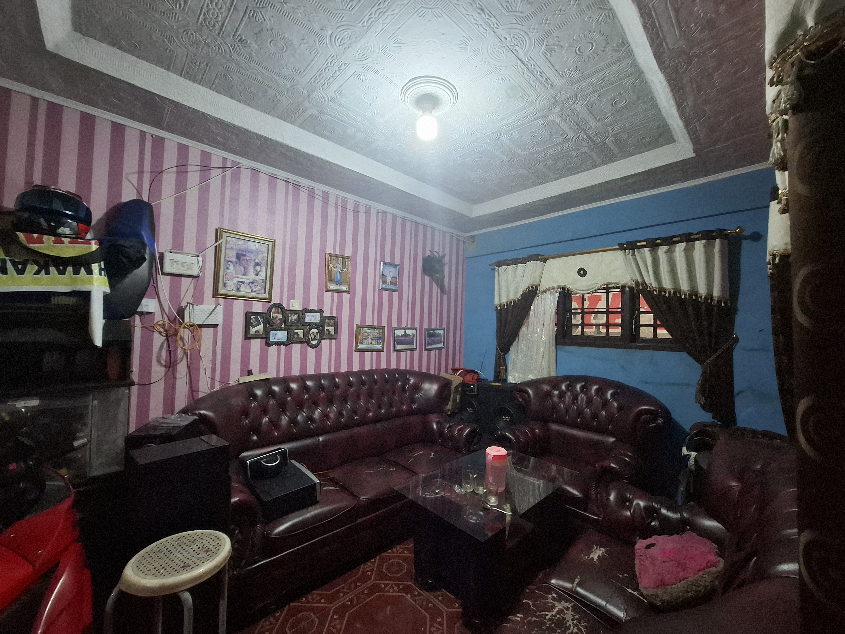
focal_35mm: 13
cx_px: 422
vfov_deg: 89.9
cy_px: 317
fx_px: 317
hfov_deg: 106.2
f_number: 2.2
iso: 250
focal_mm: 1.74
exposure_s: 1/25
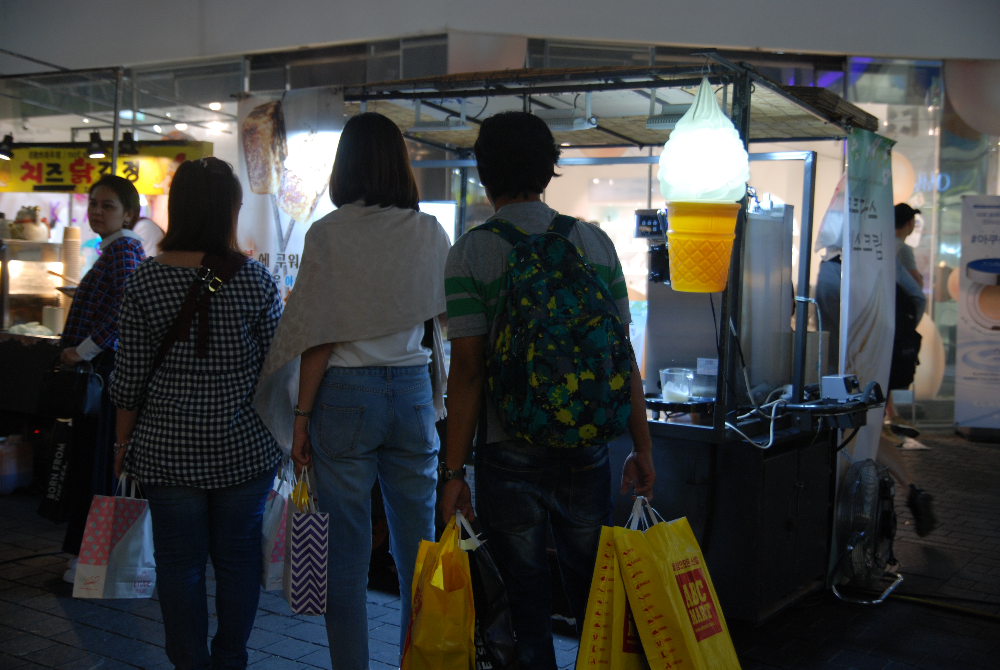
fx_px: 1210
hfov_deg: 44.9
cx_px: 500
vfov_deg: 30.9
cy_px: 335
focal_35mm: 44
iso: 250
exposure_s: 1/100
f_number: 2.8
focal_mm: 29
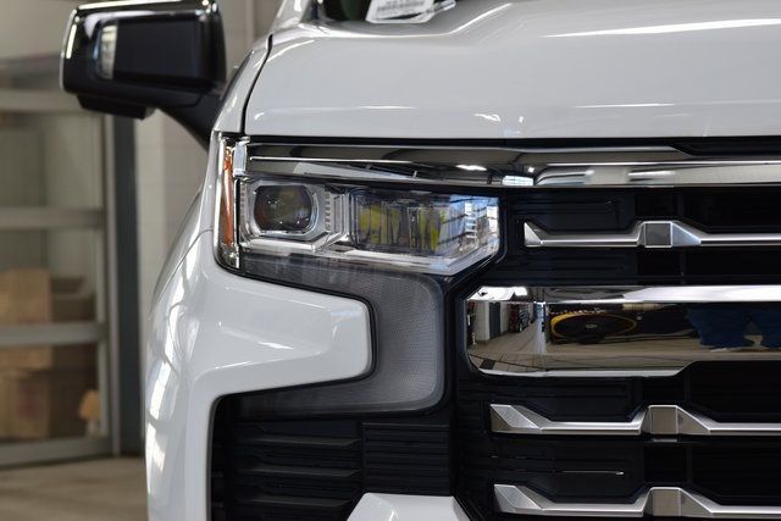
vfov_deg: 13.0
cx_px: 390
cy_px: 260
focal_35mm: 105
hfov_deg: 19.5
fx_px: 2278
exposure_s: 1/30
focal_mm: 70
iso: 450
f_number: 7.1
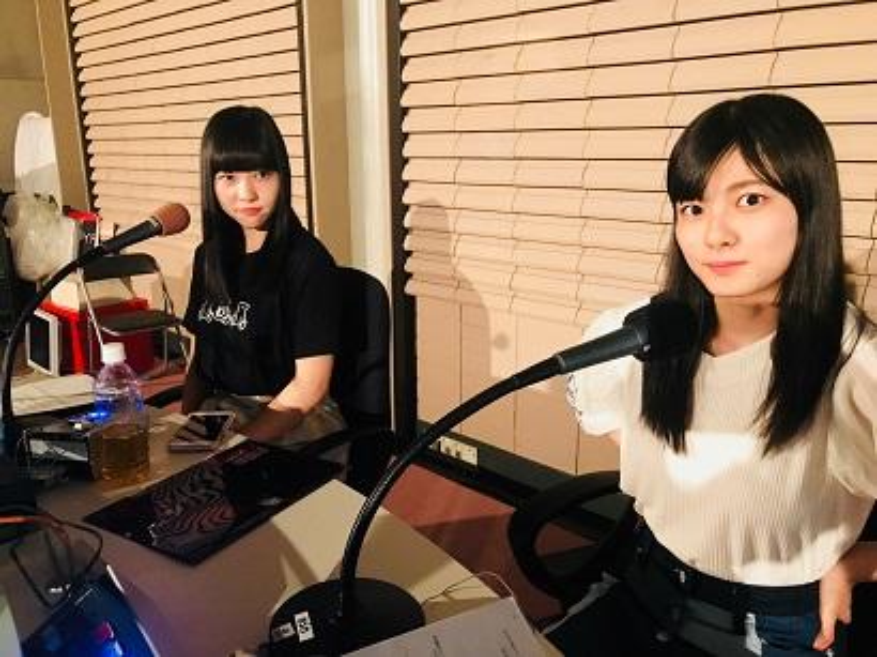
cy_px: 328
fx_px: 709
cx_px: 438
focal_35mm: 28
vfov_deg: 49.7
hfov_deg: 63.5
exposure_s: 1/4
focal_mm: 4
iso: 100
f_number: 1.8
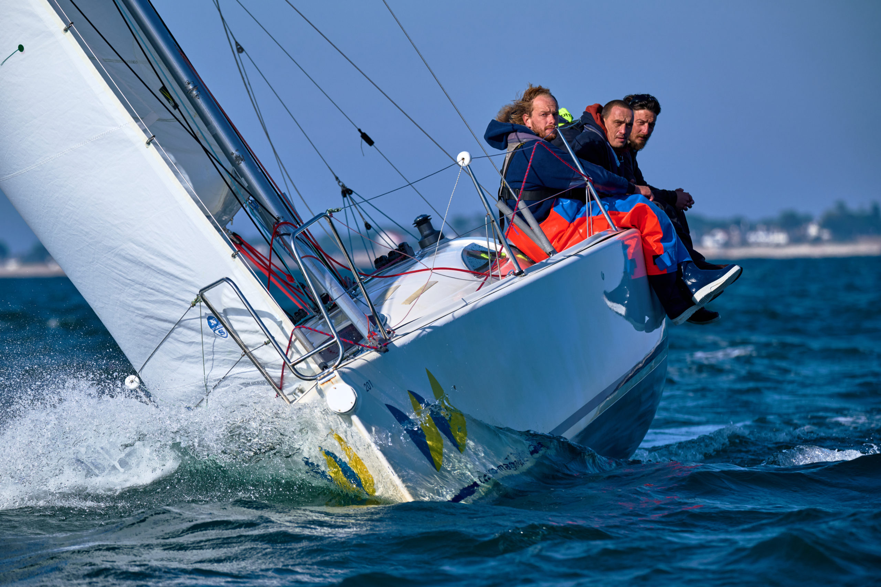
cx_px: 440
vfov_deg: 3.9
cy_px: 294
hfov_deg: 5.9
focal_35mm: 350
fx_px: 8565
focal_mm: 350
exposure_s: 1/2500
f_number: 6
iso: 200
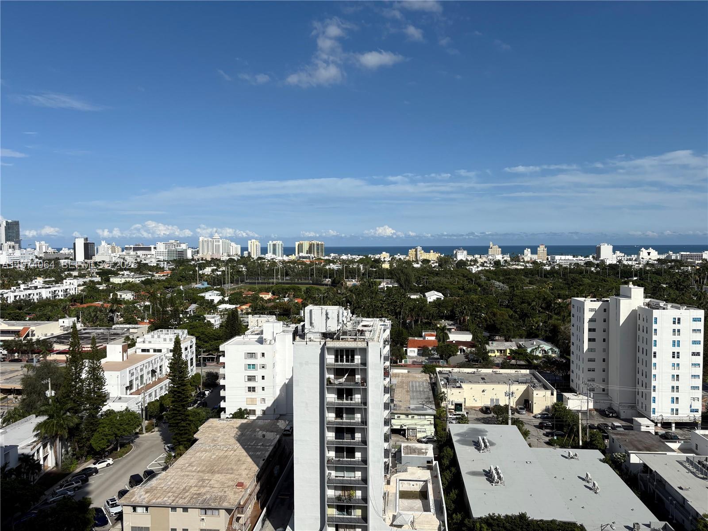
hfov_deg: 67.3
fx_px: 532
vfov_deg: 53.1
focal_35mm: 26
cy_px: 266
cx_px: 354
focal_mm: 5.96
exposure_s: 1/7813
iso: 50
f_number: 1.6
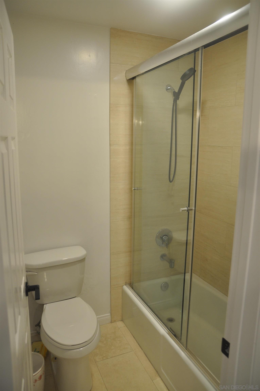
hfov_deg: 28.0
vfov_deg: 41.2
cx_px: 130
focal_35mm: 48
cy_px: 196
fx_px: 521
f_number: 4
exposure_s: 1/60
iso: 500
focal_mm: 32
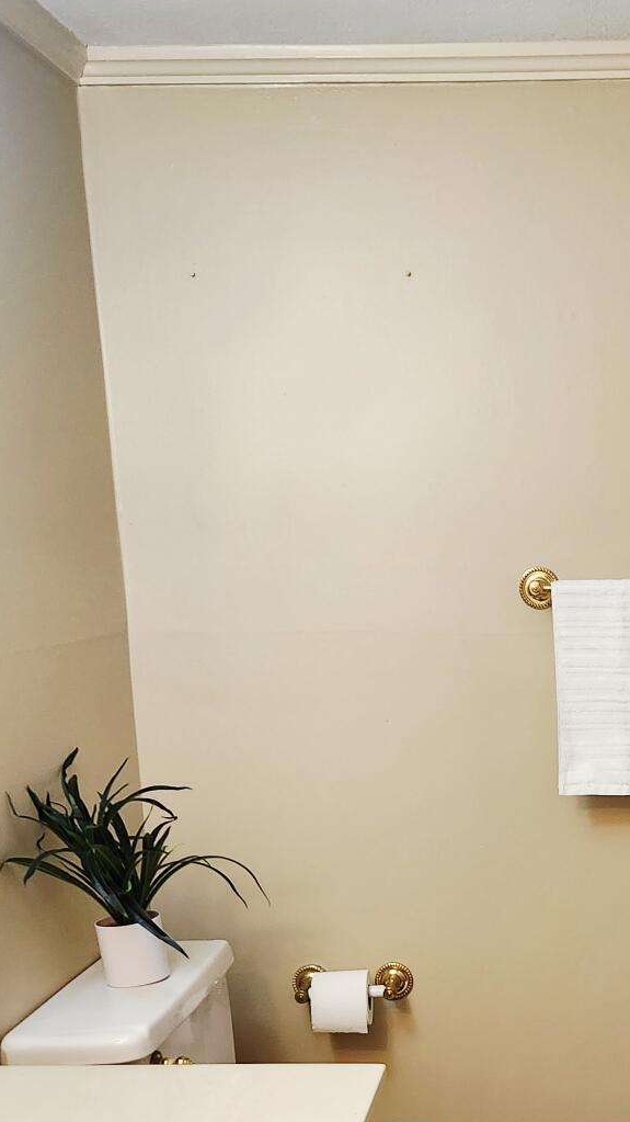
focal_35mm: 49
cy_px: 930
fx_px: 1456
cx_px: 592
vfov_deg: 40.0
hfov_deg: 23.6
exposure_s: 1/120
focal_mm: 5.4
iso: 320
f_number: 1.8
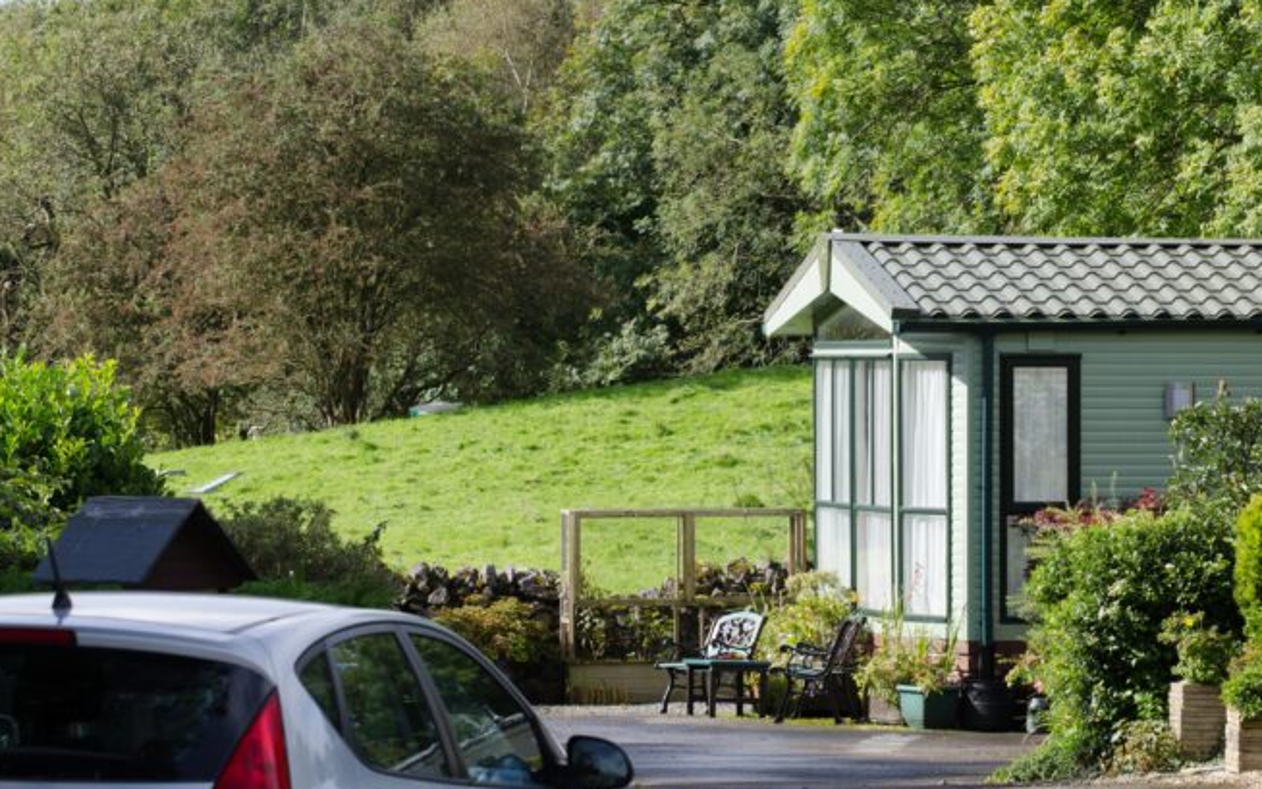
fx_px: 6020
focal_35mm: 175
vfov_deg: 7.5
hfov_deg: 12.0
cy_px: 362
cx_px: 696
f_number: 8
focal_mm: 102
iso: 160
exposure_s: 1/200
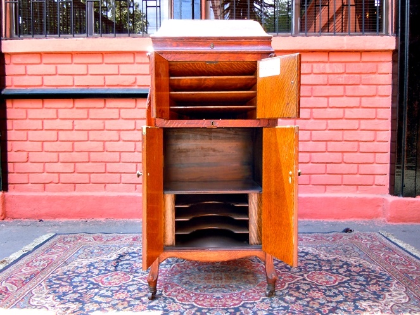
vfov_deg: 46.8
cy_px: 158
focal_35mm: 30
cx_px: 210
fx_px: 364
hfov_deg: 60.0
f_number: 3.5
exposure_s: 1/60
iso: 125
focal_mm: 5.4
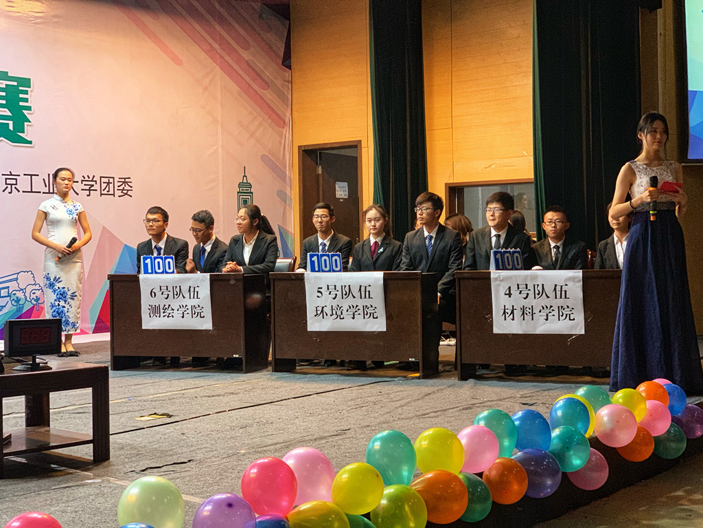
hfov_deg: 36.8
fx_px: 1056
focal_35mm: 52
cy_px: 264
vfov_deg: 28.0
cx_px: 352
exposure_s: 1/50
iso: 320
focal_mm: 6
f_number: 2.4
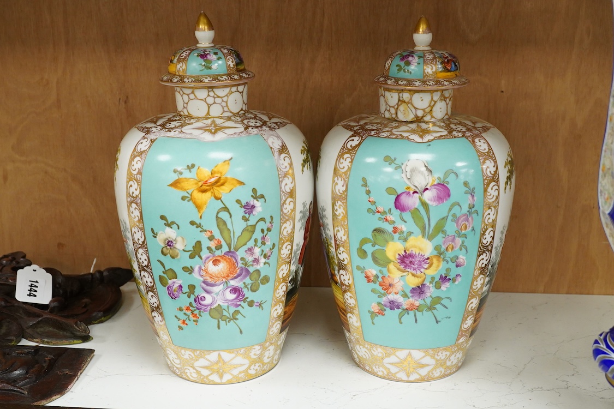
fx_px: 767
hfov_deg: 43.6
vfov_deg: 29.9
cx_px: 307
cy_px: 204
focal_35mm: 45
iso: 2500
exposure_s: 1/125
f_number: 10
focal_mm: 30
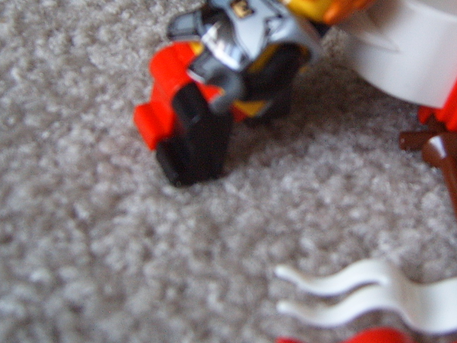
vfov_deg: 22.4
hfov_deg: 29.6
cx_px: 305
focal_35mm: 65
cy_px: 95
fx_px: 858
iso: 141
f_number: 2.9
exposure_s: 1/6
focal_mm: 6.2
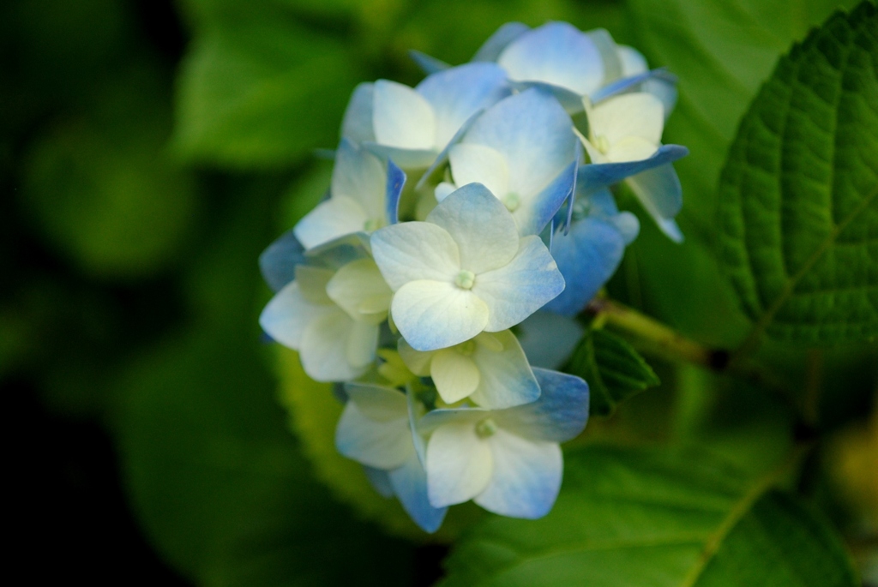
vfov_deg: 18.2
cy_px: 294
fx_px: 1831
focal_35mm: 75
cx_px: 439
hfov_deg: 27.0
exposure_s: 1/160
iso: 400
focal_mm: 50
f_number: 5.6
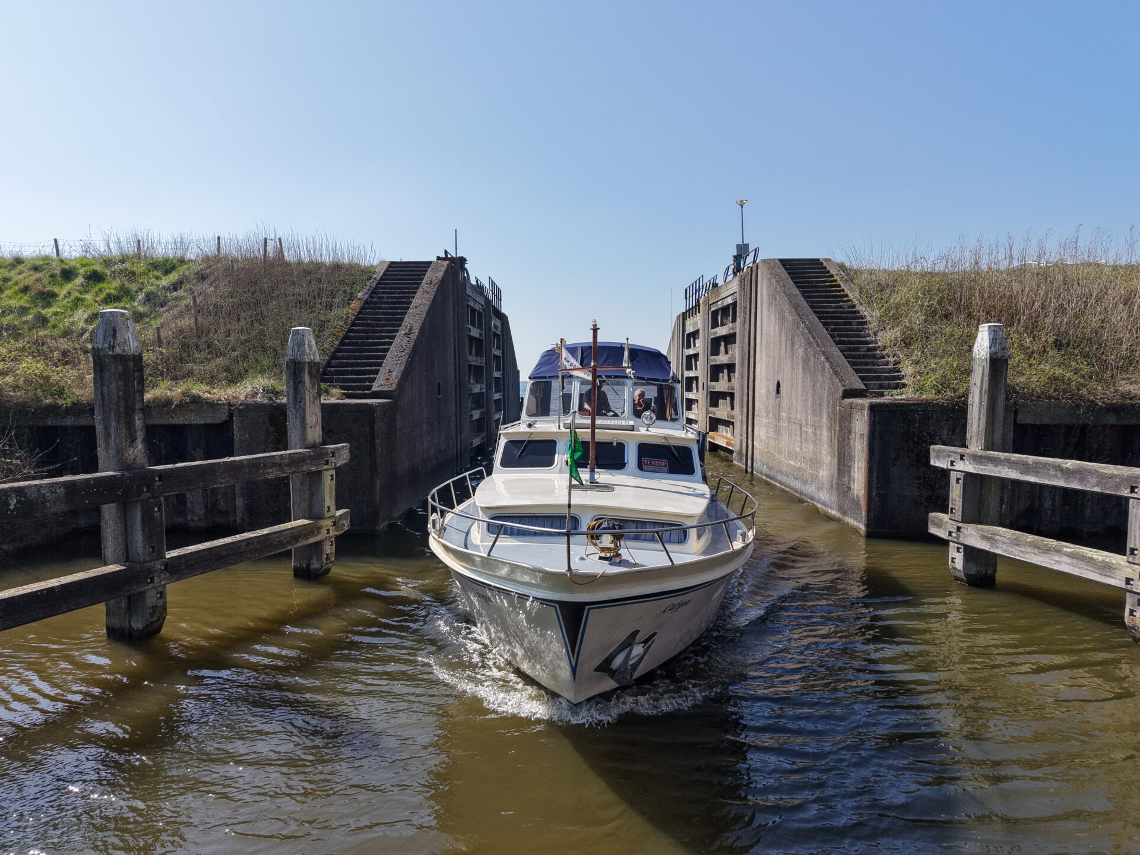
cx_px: 565
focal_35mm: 25
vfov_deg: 54.9
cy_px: 444
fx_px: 823
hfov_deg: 69.4
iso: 320
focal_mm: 8.67
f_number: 1.8
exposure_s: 1/6400
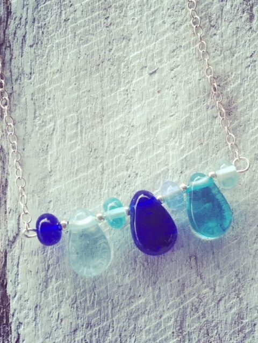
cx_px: 129
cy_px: 172
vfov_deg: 47.9
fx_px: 388
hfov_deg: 36.8
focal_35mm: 39
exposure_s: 1/33
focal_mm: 4.15
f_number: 2.2
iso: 100
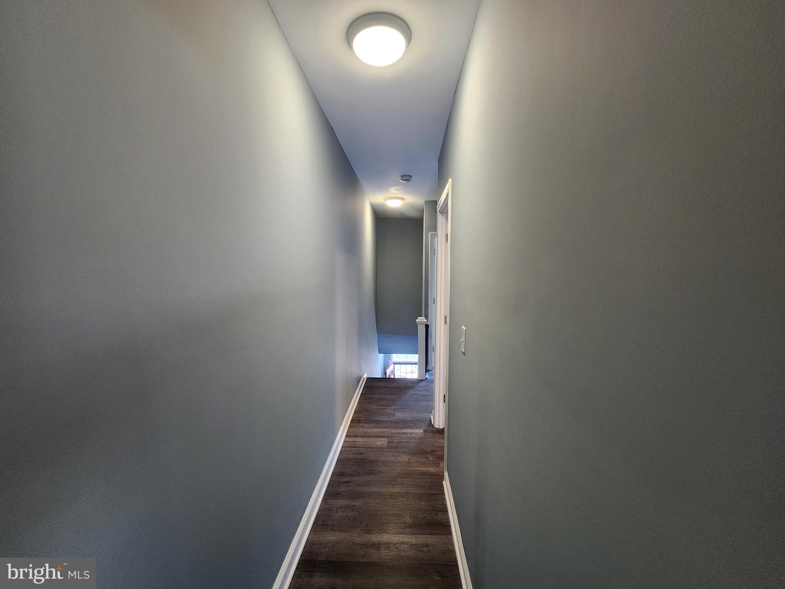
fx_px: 295
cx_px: 392
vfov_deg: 89.9
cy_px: 294
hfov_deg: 106.2
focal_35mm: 13
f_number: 2.2
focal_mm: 2.2
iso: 400
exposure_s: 1/60
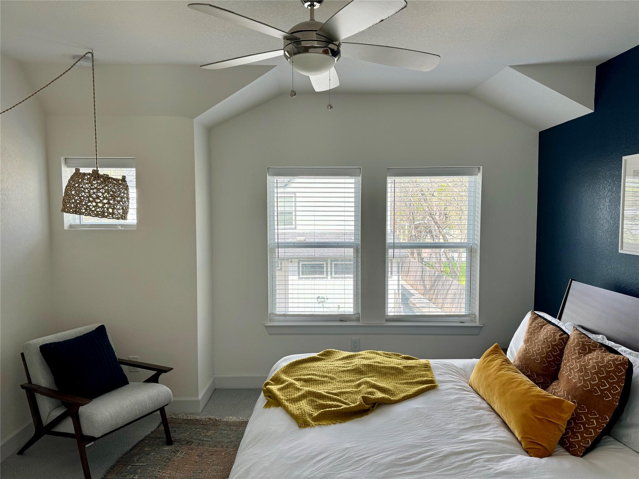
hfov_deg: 71.6
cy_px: 240
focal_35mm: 24
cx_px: 320
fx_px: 443
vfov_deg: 56.8
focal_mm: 6.86
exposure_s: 1/153
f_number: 1.78
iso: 80
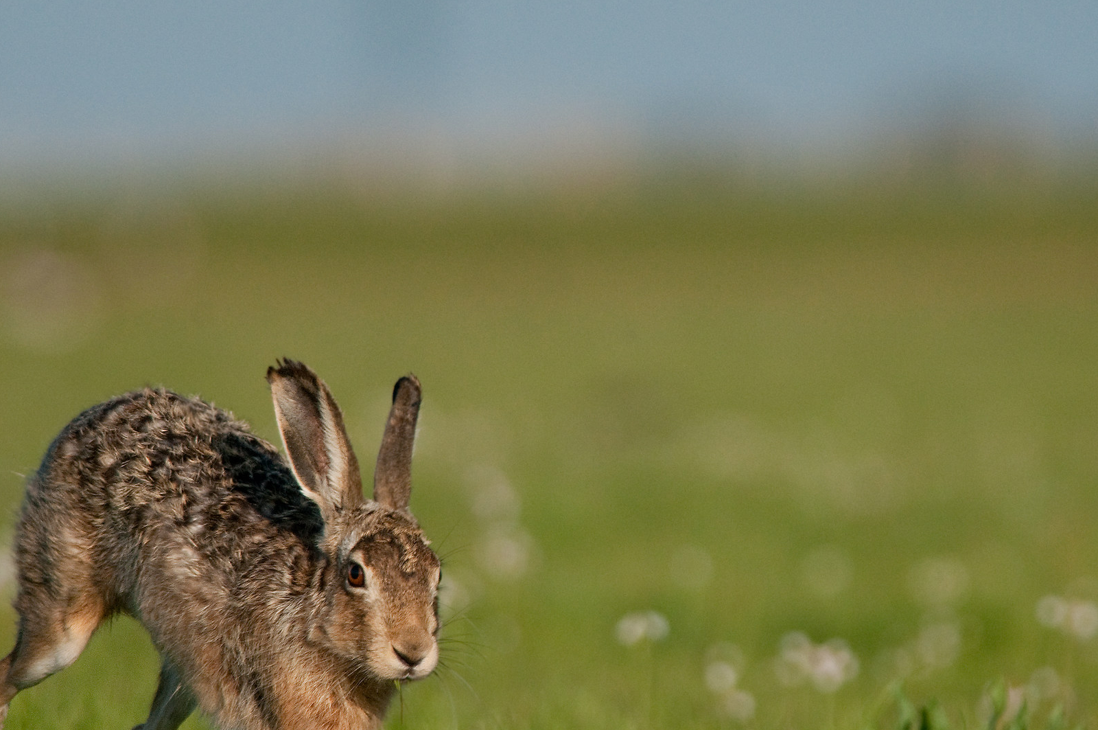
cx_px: 655
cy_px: 430
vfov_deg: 1.2
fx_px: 34274
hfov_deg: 1.8
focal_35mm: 1125
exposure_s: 1/2000
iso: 500
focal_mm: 500
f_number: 6.7
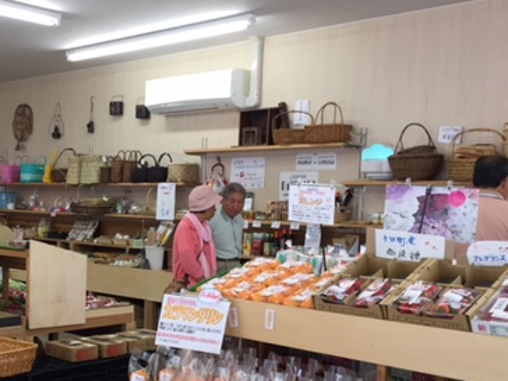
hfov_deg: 36.8
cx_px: 144
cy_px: 289
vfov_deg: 28.1
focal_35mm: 51
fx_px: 748
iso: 32
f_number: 2.2
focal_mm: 4.15
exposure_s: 1/30
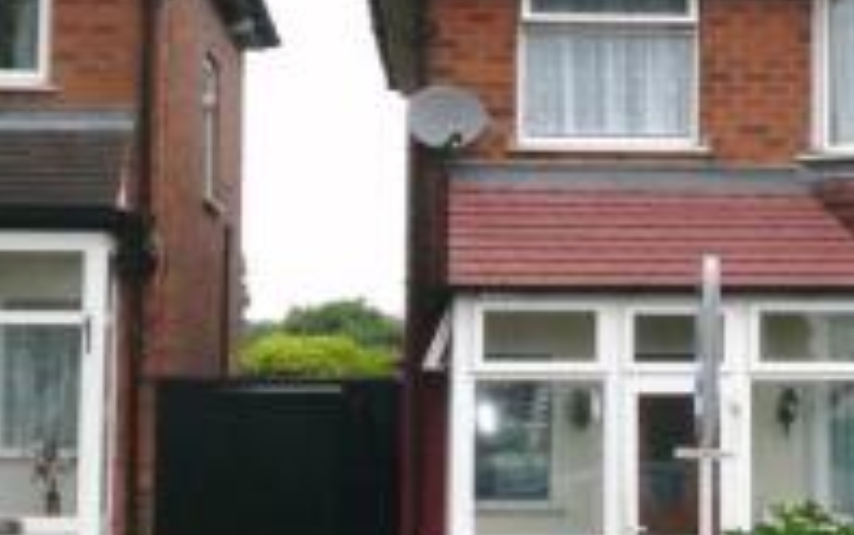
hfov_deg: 16.5
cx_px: 770
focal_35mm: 125
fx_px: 2911
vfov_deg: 10.5
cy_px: 157
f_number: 3.9
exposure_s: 1/400
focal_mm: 6.5
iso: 100
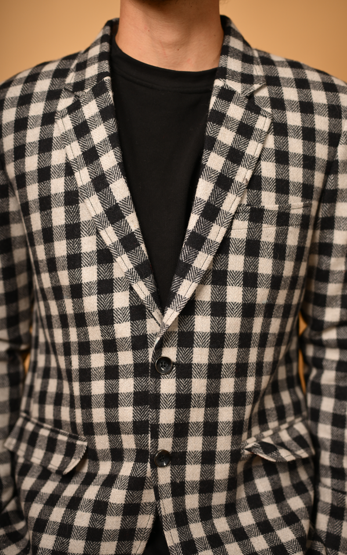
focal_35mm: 52
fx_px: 787
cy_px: 275
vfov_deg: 38.9
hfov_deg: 24.9
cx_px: 173
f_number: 2.2
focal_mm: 50
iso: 160
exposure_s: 1/1000
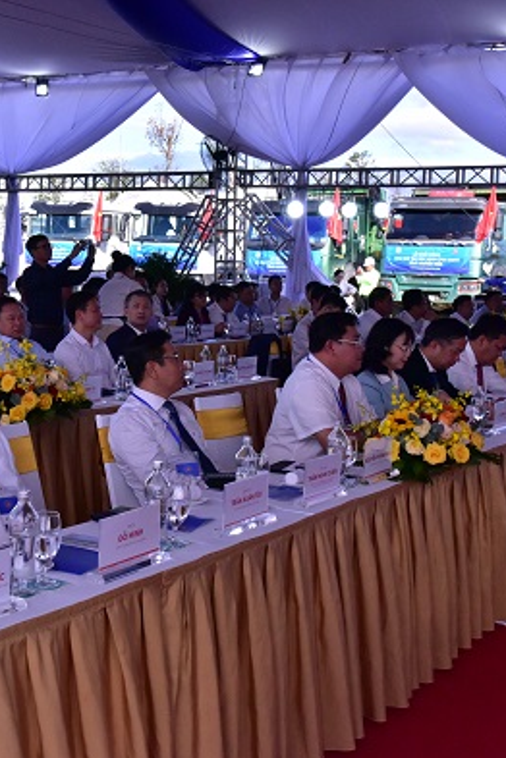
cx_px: 137
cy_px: 382
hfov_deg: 23.2
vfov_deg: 34.5
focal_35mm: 58
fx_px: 1223
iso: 3200
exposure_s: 1/2500
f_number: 10
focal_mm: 38
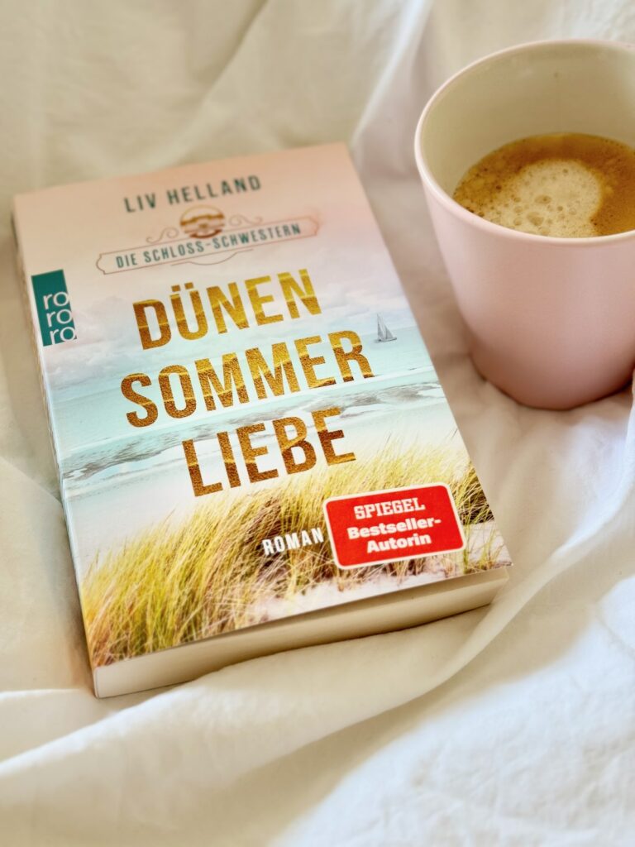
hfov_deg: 30.3
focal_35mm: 48
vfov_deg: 39.7
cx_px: 318
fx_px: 1174
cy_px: 424
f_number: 1.78
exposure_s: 1/69
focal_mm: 6.76
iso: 100
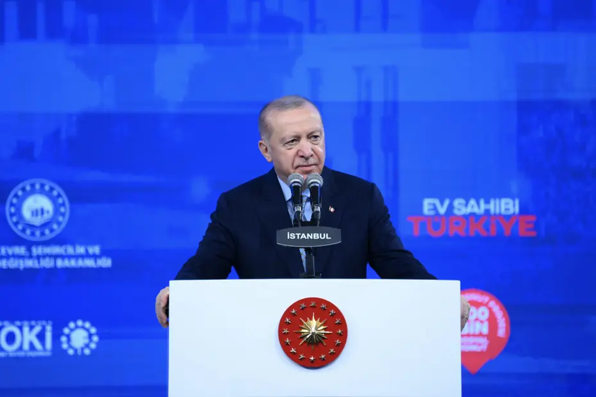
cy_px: 198
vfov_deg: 3.4
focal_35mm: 400
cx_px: 298
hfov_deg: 5.2
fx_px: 6622
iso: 6400
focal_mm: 400
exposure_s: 1/320
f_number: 5.6
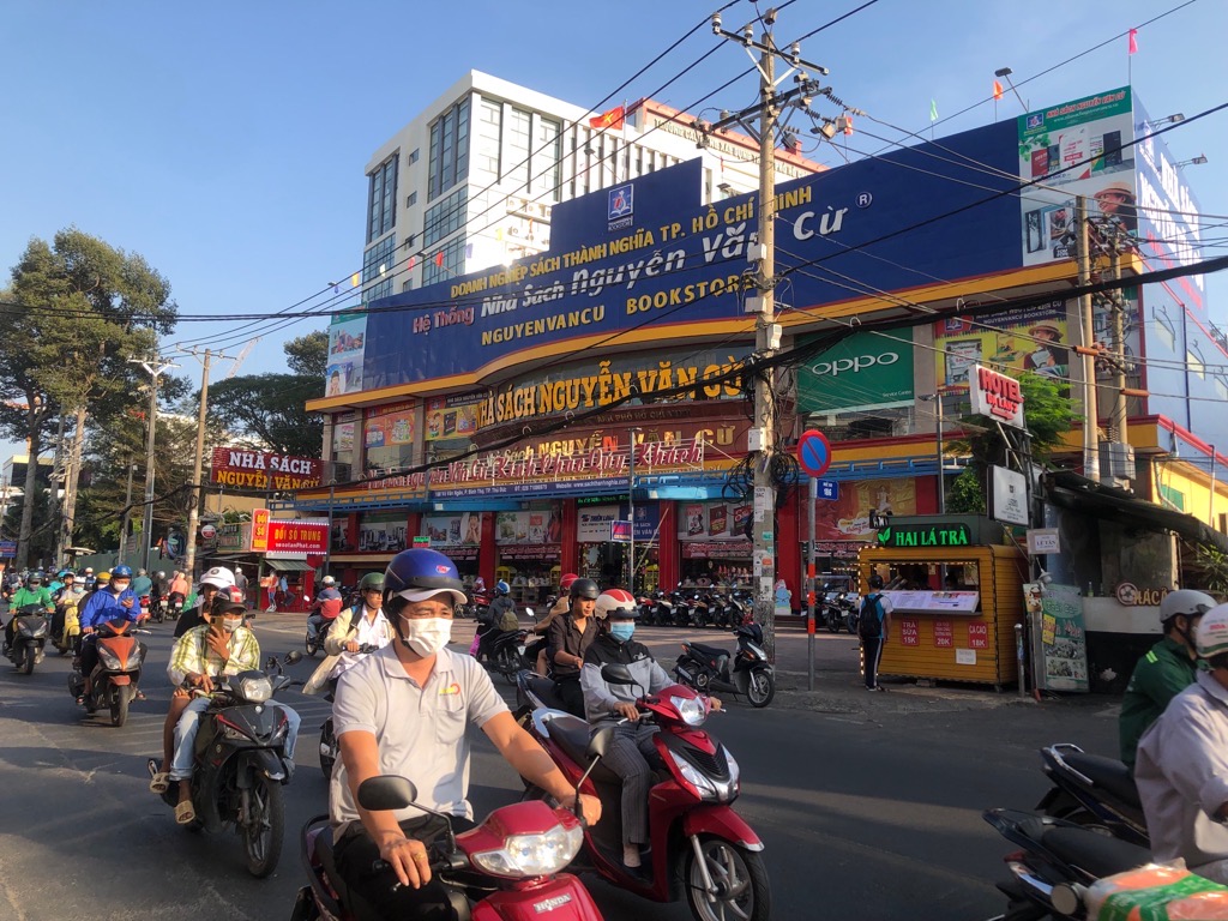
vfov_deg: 49.7
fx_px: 993
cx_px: 614
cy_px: 460
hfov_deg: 63.4
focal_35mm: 28
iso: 20
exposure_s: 1/657
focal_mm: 3.99
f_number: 1.8
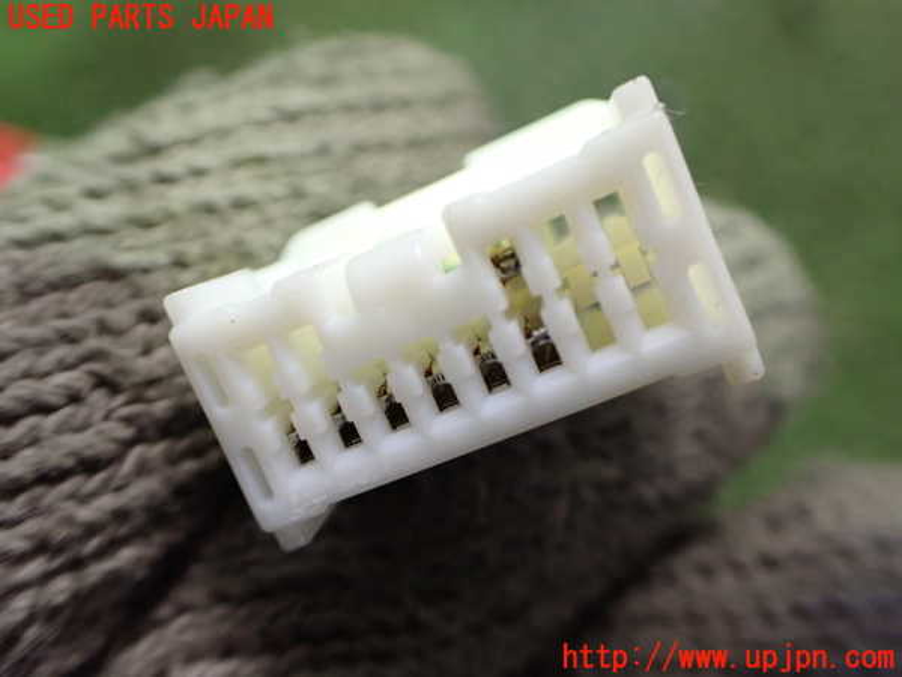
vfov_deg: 46.8
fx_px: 782
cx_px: 451
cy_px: 338
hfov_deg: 60.0
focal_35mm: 30
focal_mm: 5.4
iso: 800
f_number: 2.3
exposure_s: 1/40
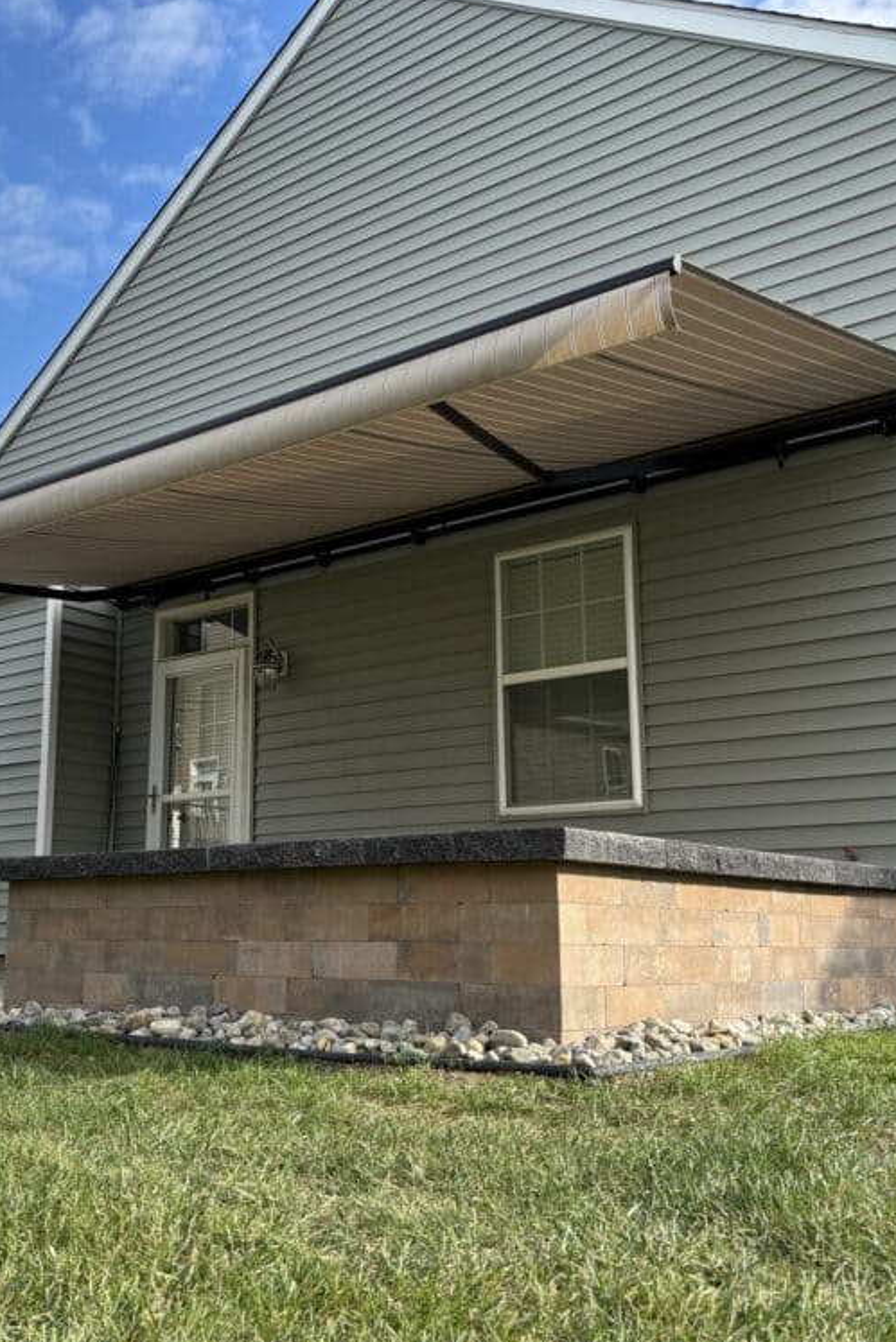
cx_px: 311
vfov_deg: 51.9
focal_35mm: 37
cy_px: 680
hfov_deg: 35.7
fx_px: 1381
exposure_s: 1/1233
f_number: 1.6
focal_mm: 5.96
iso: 50
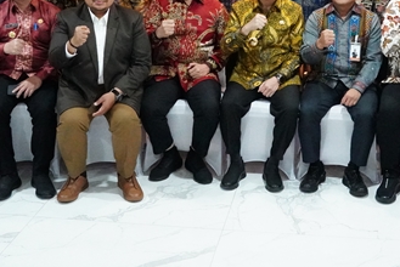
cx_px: 255
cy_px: 32
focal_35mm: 70
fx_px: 778
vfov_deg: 19.2
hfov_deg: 28.7
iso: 16000
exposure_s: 1/400
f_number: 4
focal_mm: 24
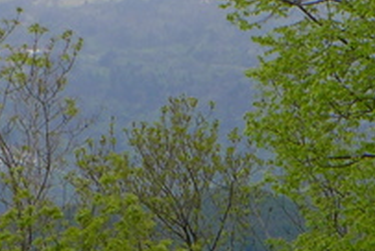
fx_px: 4976
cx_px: 97
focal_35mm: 477
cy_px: 66
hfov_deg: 4.3
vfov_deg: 2.9
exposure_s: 1/250
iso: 80
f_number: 2.8
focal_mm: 17.7
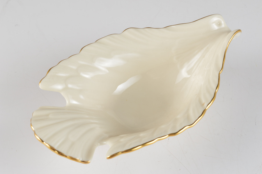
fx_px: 524
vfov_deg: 18.9
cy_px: 87
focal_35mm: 72
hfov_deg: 28.1
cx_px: 131
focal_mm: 48
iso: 200
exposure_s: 1/125
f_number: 13
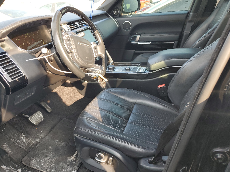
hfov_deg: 67.3
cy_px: 86
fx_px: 173
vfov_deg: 53.1
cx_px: 115
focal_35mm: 26
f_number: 1.5
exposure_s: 1/172
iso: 50
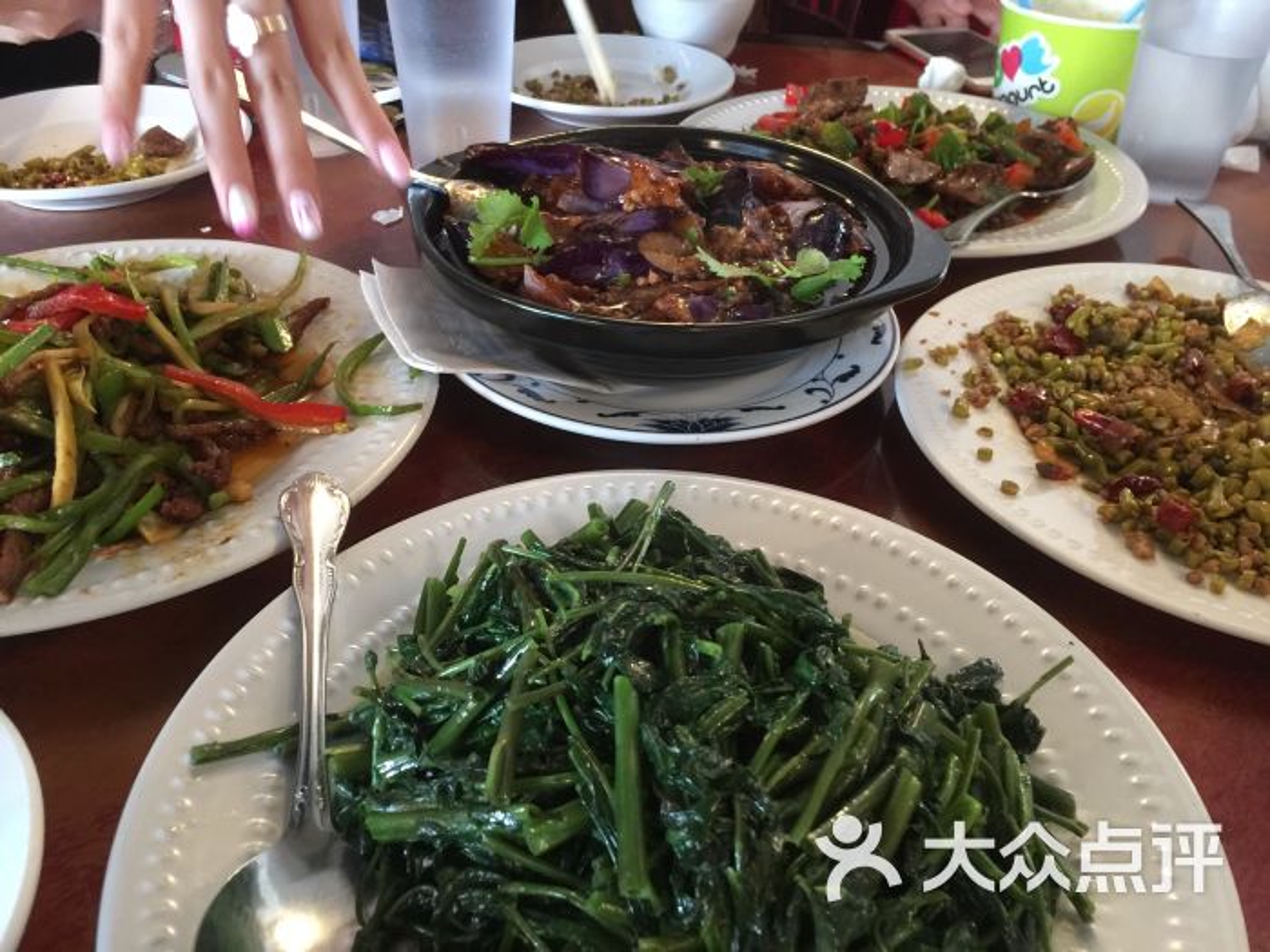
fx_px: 1064
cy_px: 476
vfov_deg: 48.2
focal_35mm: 29
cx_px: 635
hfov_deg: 61.7
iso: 100
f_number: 2.2
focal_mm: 4.15
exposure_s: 1/8
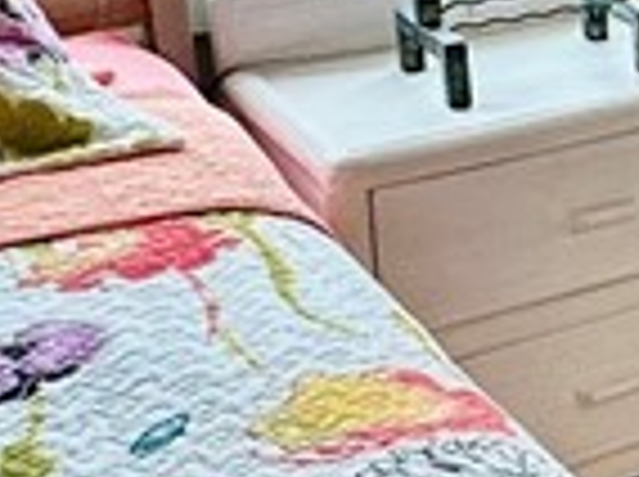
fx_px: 1861
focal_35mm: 101
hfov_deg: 15.7
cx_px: 1246
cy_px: -68
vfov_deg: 14.2
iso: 100
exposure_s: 1/120
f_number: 2.2
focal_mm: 2.22
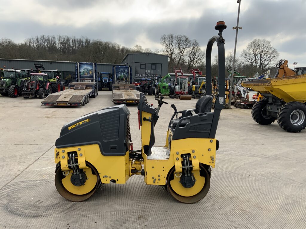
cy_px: 114
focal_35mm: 29
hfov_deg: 61.7
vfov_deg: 48.2
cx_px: 153
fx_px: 256
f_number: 1.8
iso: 16
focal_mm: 3
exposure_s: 1/1577
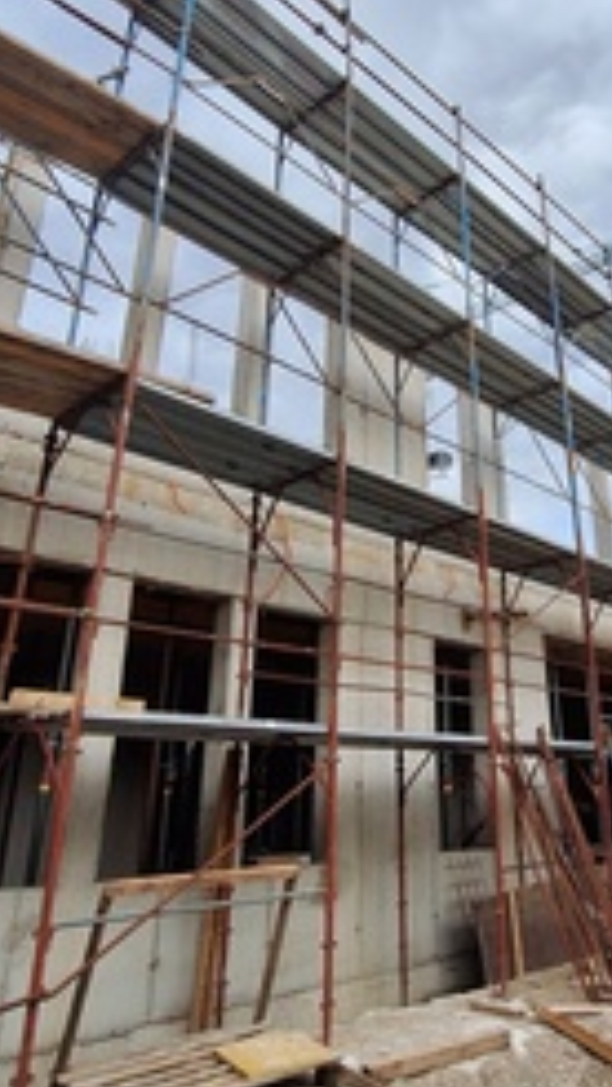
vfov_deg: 71.5
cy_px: 461
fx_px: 749
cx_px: 412
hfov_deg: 43.7
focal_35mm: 26
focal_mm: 1.74
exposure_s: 1/1305
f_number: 2.2
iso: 40
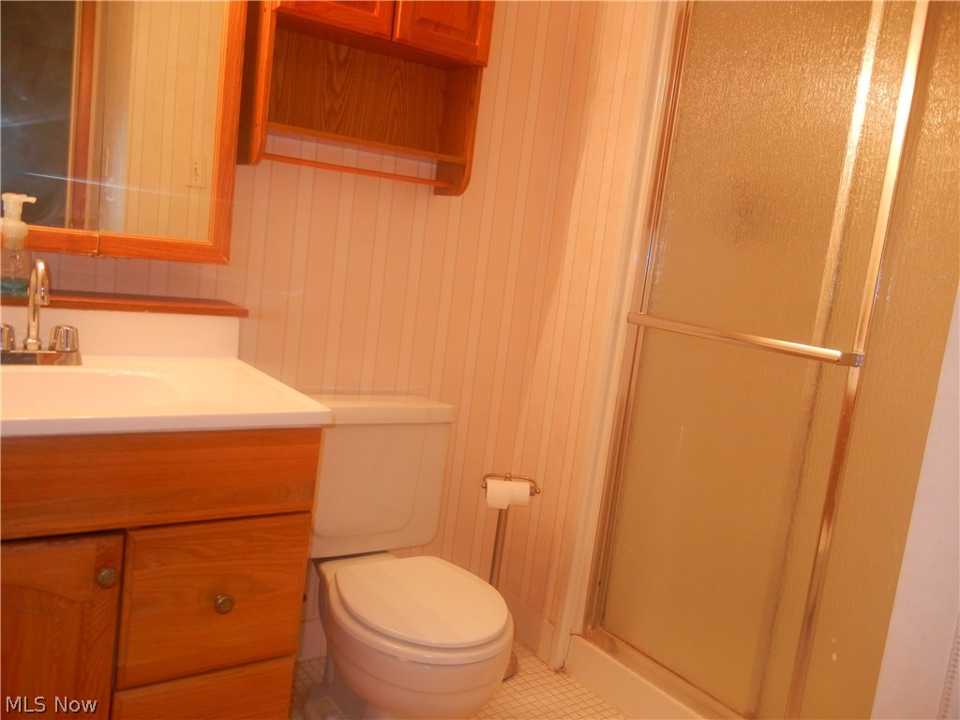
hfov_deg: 60.0
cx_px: 480
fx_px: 832
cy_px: 360
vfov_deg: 46.8
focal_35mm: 30
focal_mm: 5.4
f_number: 3.5
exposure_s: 1/43.4
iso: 160
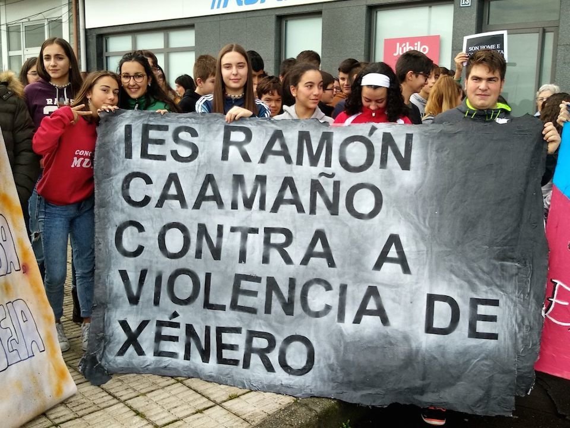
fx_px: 428
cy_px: 214
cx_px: 285
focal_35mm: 26
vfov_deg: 53.1
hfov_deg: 67.3
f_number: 2.2
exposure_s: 1/189
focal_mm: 3.83
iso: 100
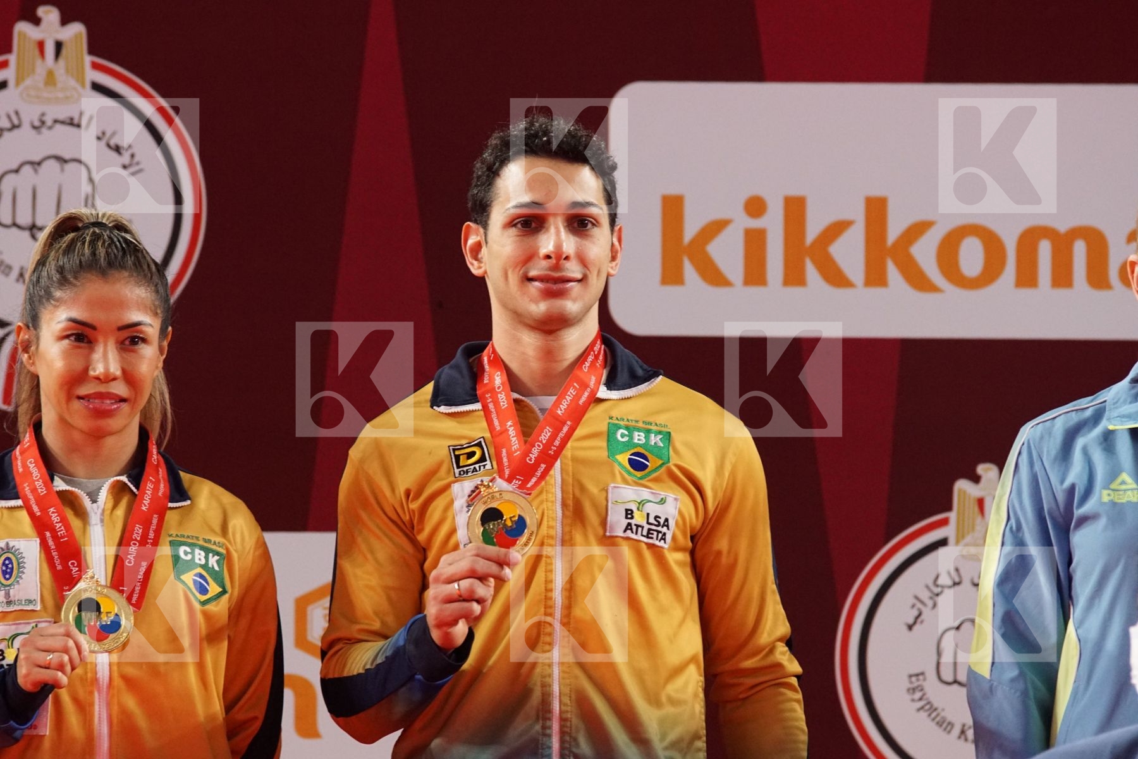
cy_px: 380
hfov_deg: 6.9
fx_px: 9483
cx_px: 569
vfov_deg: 4.6
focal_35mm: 300
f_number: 3.5
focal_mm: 200
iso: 2000
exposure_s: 1/320
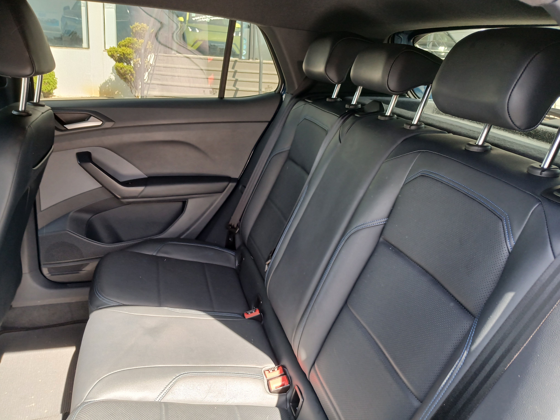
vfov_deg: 53.1
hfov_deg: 67.3
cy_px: 210
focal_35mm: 26
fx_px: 421
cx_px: 280
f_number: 1.8
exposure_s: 1/60
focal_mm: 3.98
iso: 80
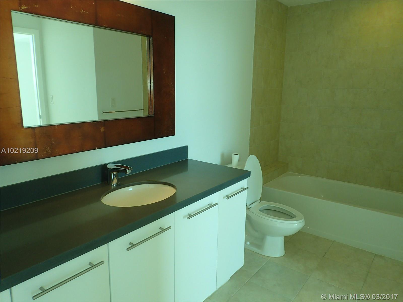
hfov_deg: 69.4
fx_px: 291
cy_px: 151
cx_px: 202
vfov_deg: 54.9
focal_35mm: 25
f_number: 2.8
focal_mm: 4.5
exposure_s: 1/60
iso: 200
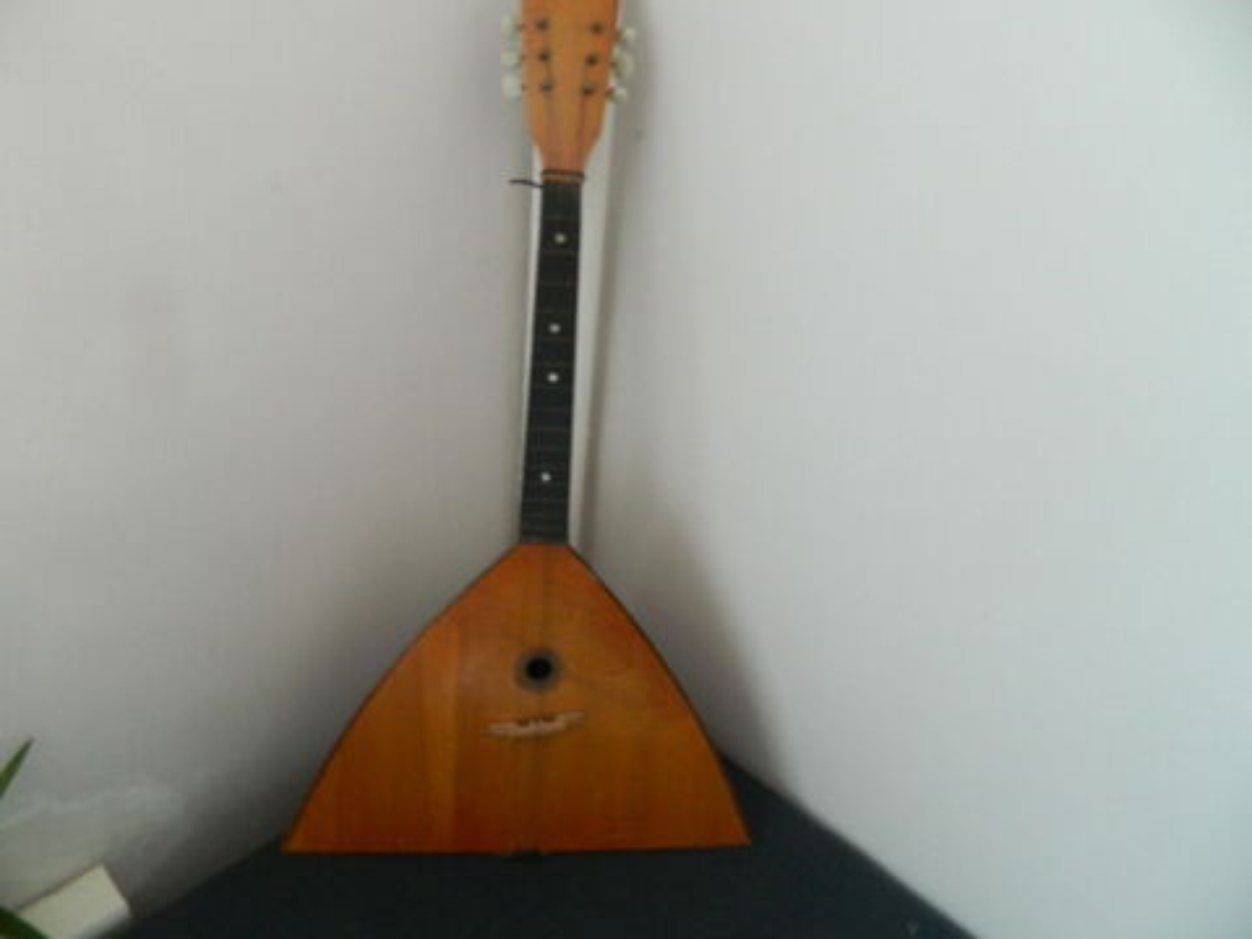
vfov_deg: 54.9
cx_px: 626
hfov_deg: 69.4
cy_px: 470
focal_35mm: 25
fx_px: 904
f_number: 3.1
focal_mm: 4.5
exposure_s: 1/3
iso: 400
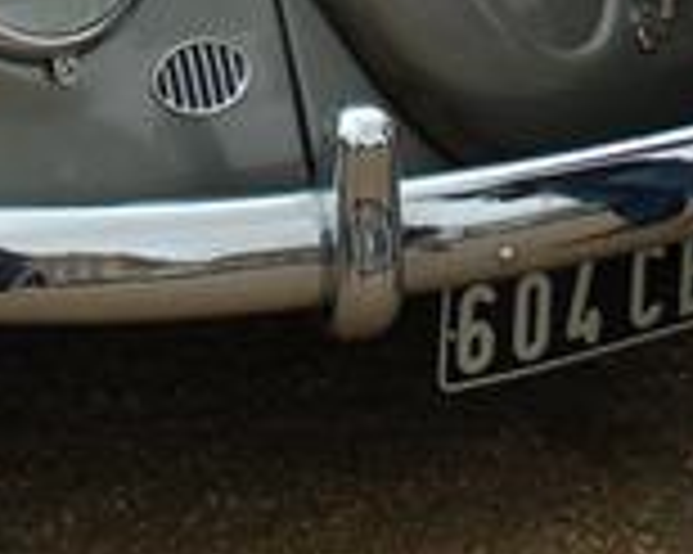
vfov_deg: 8.9
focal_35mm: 165
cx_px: -146
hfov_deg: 11.4
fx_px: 3386
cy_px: -522
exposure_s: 1/200
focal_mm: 25
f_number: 7.1
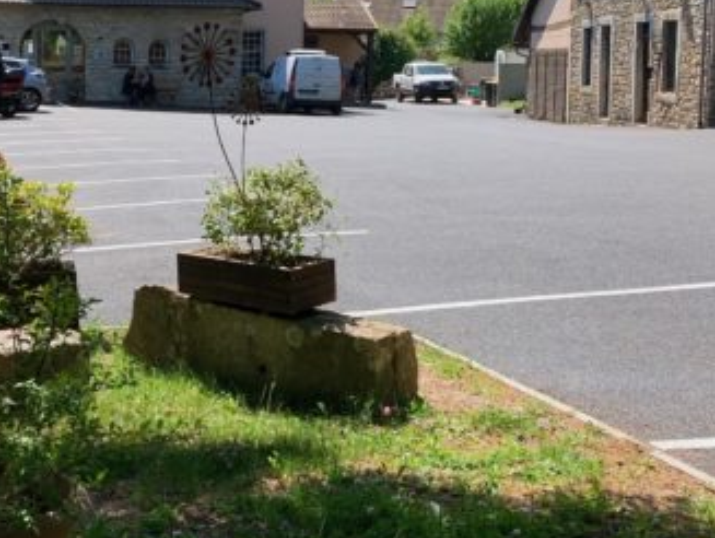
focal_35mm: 61
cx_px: 129
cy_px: 179
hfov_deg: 30.8
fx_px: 1261
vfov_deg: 24.0
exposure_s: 1/972
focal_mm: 4.25
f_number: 1.8
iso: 25
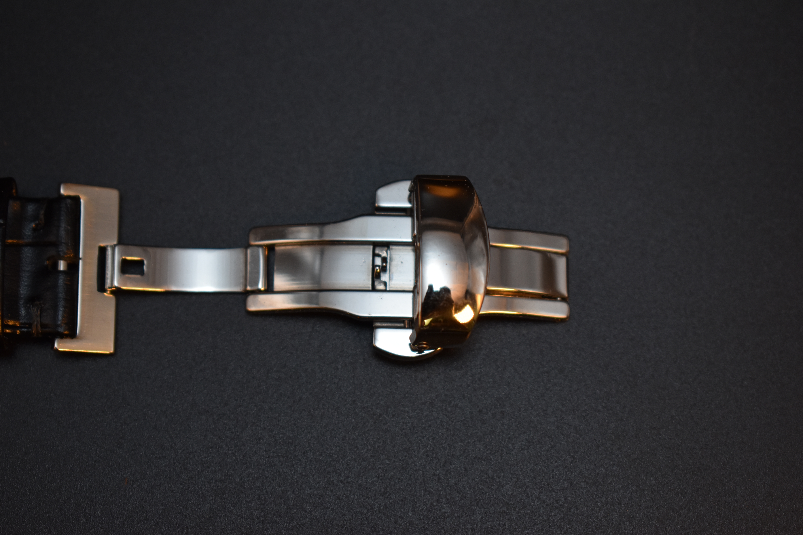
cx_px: 402
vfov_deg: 16.6
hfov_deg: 24.6
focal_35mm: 82
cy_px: 268
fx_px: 1840
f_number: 5.6
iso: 640
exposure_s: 1/125
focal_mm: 55
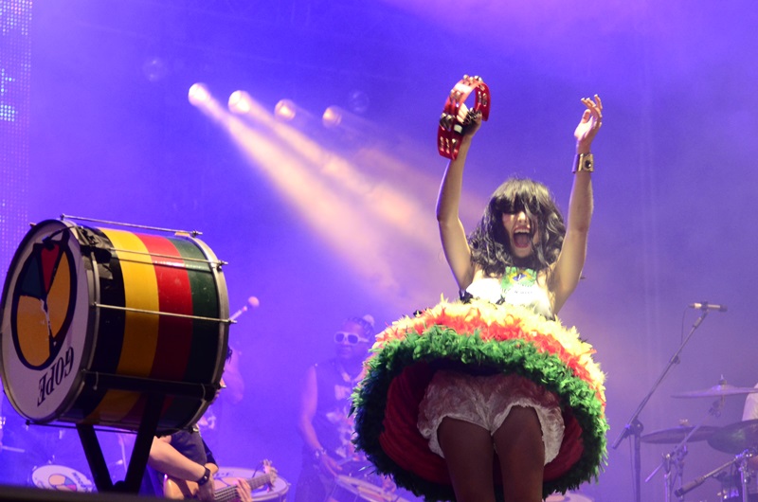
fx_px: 2522
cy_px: 251
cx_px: 379
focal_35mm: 120
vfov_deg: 11.4
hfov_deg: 17.1
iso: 1600
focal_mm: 80
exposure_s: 1/100
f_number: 5
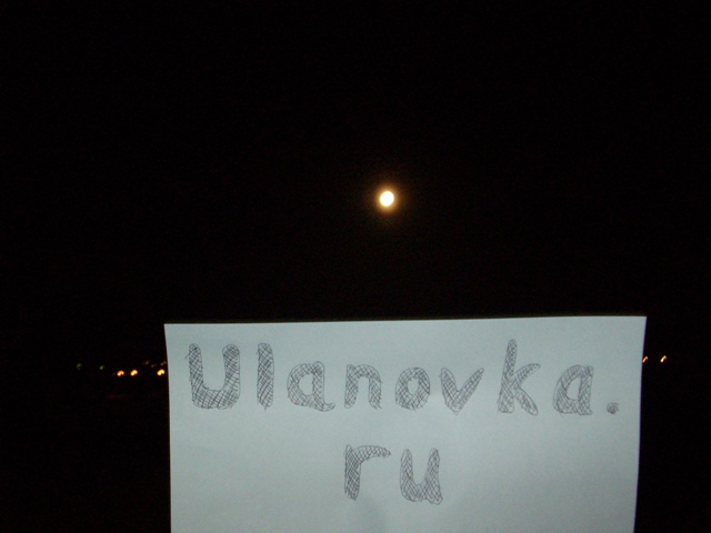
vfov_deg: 31.5
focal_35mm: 46
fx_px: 945
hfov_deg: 41.2
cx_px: 356
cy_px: 266
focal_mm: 7.6
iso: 400
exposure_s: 1/4
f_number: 3.1
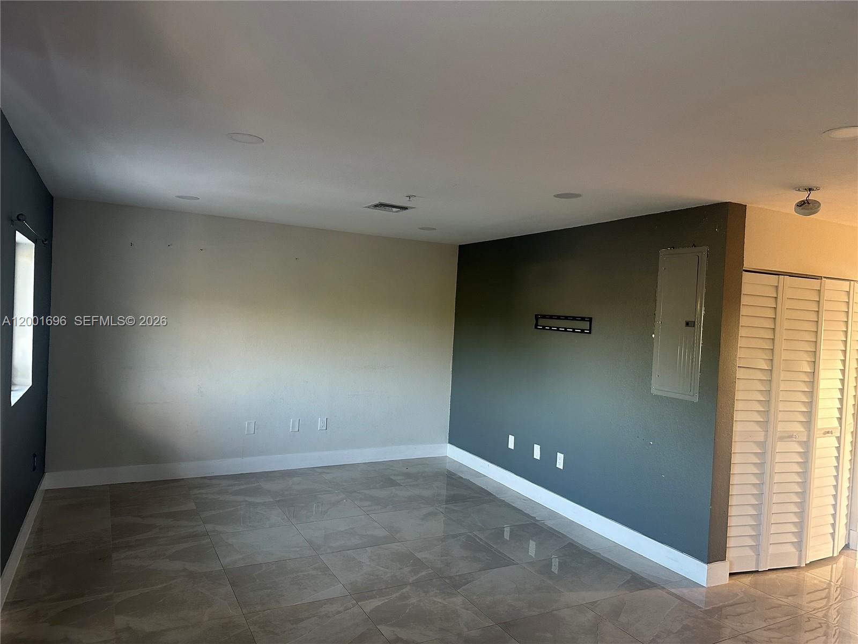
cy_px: 322
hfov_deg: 71.6
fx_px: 595
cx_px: 429
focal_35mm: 24
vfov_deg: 56.8
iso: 250
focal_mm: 6.86
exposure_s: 1/60
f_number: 1.78
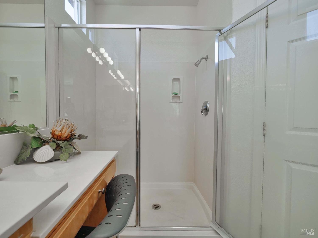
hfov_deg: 102.1
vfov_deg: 85.7
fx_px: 129
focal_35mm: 14
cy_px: 119
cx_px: 159
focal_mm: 7
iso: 800
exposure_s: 1/160
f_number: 4.5
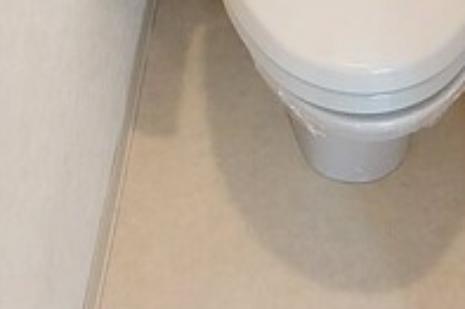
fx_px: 852
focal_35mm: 66
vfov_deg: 17.2
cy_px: -231
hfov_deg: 30.2
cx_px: 326
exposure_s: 1/33
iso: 320
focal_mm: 1.74
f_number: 2.2
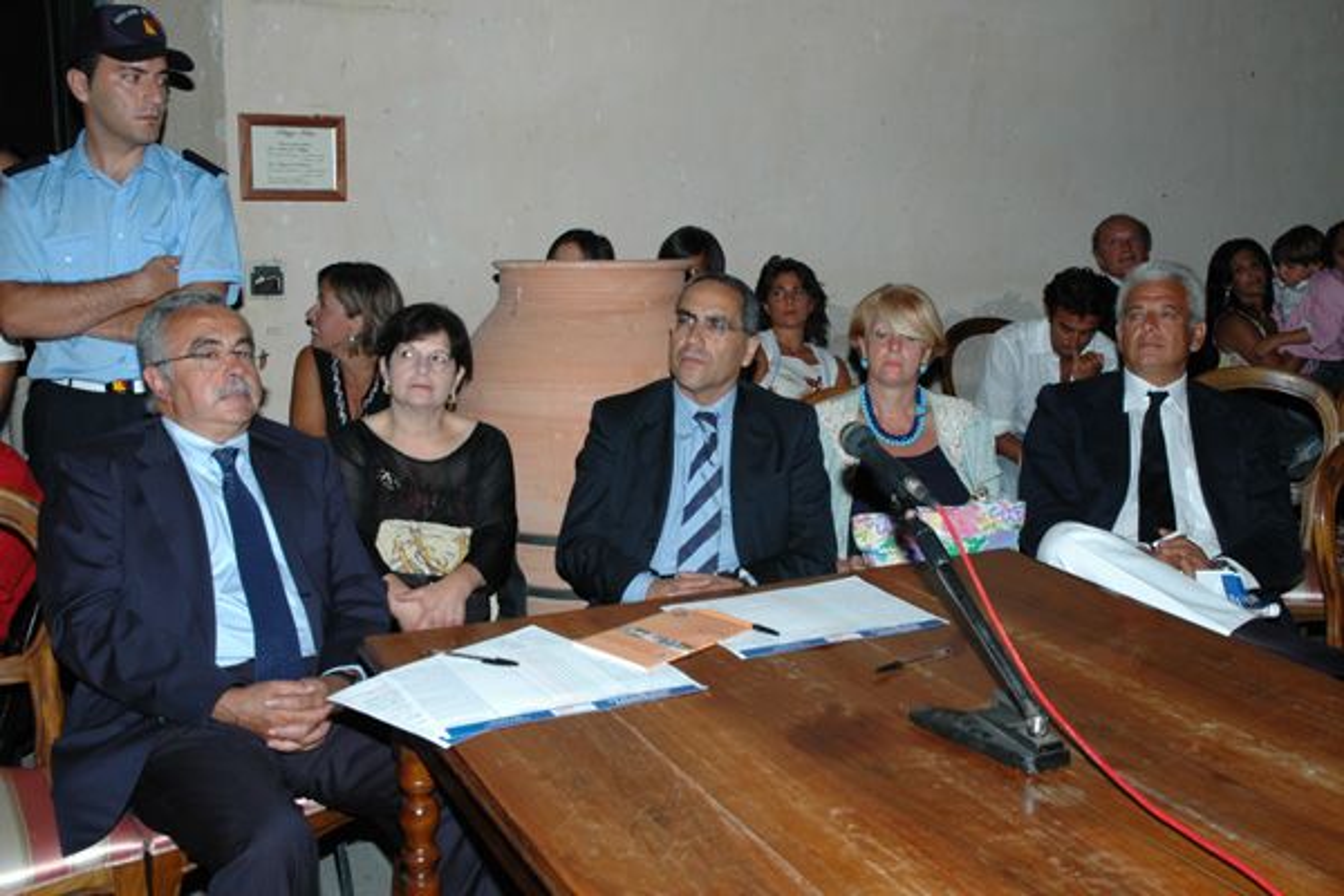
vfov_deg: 35.5
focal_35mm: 38
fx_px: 1400
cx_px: 672
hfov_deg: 51.3
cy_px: 448
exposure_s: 1/80
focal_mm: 25
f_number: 8
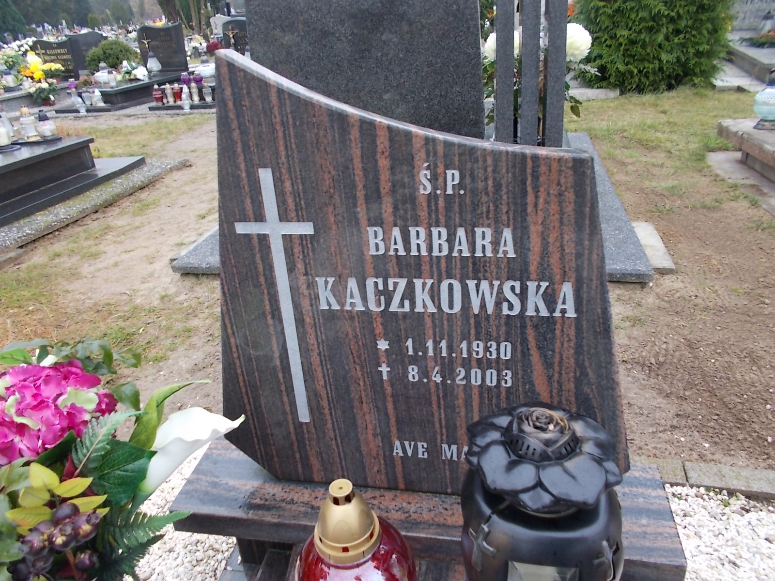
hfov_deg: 67.3
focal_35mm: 26
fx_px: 582
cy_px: 290
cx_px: 388
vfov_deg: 53.1
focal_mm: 4.6
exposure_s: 1/30
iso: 80
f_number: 3.2
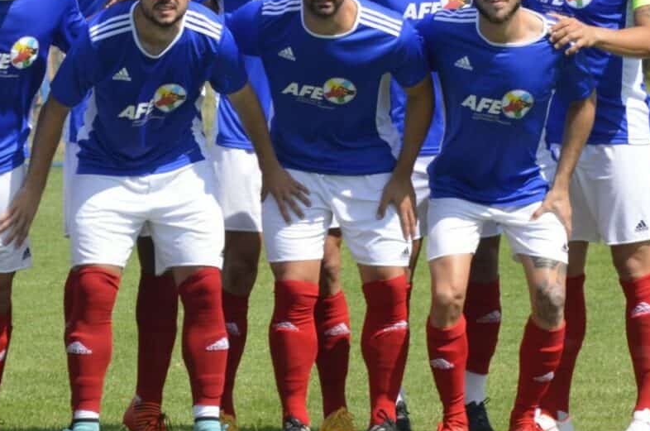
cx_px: 344
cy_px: 33
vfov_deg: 2.8
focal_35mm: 488
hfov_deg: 4.2
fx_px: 8800
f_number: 8
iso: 100
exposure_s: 1/250
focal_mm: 125
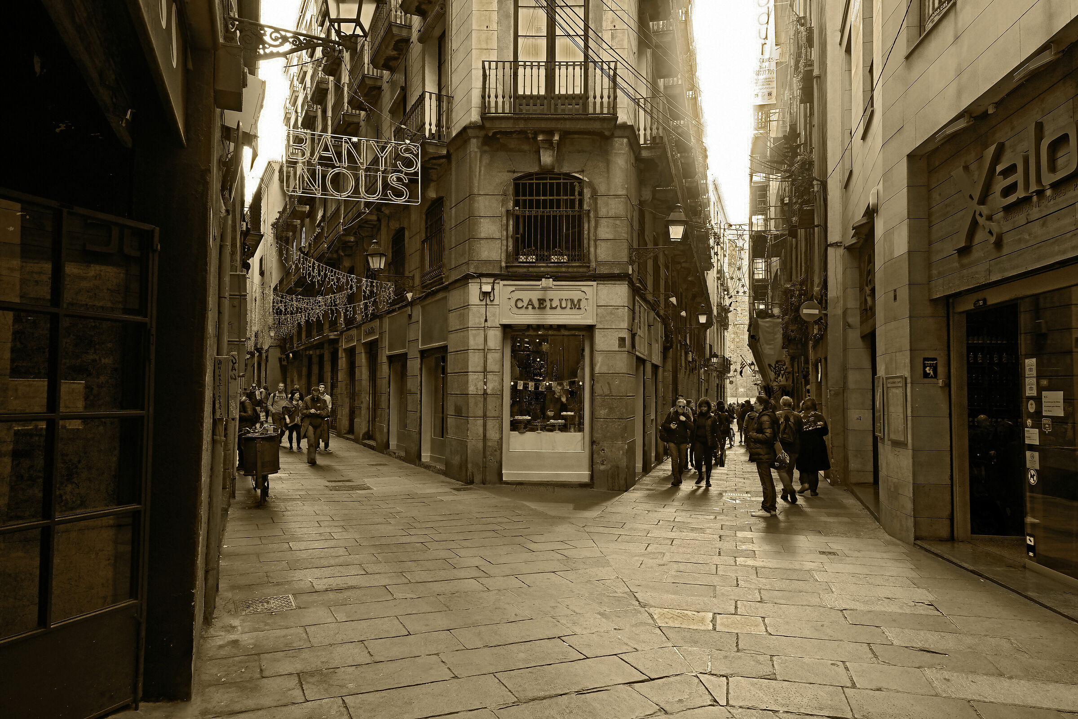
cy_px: 360
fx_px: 719
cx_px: 539
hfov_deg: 73.7
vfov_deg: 53.1
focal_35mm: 24
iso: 800
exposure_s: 1/20
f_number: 8
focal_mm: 16
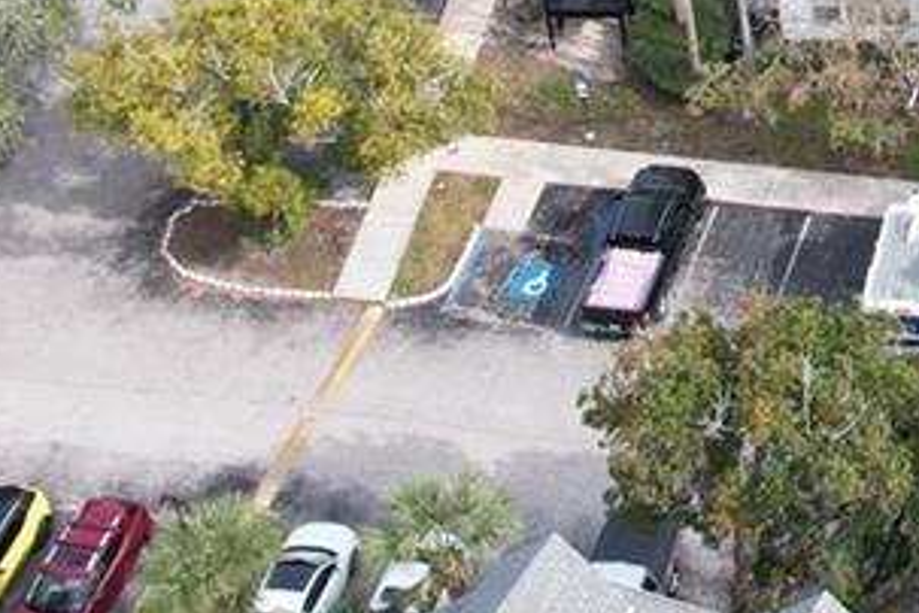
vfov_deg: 10.9
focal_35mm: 116
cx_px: 1383
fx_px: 2961
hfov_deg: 16.1
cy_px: -580
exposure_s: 1/800
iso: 140
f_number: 2.8
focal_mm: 8.38
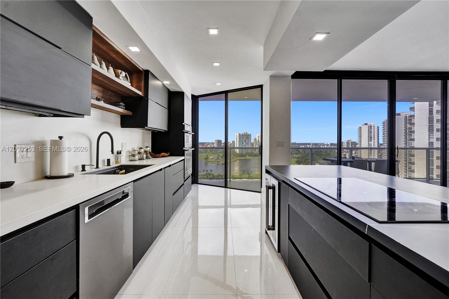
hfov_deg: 104.3
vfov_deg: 81.1
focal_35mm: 14
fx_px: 175
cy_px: 150
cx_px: 224
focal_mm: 14
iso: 1250
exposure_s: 1/500
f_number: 7.1
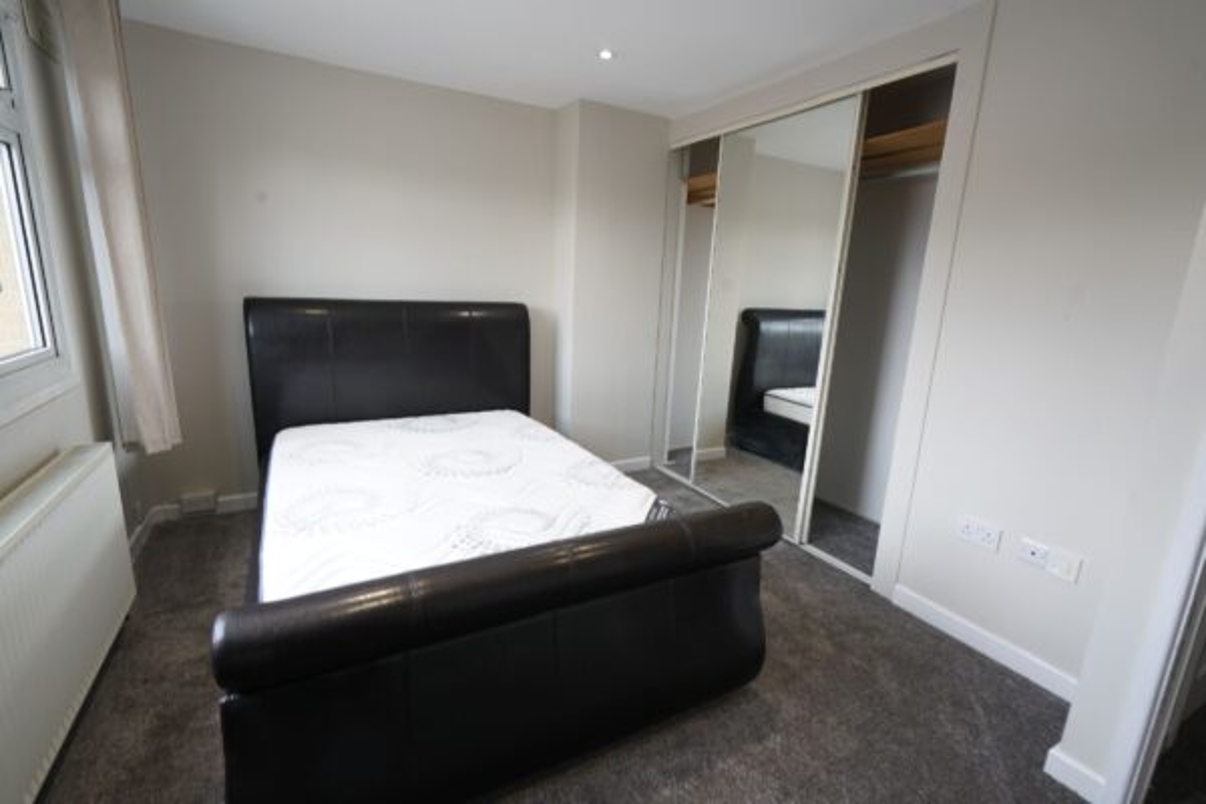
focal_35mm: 16
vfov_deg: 73.7
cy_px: 402
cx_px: 603
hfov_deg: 96.7
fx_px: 536
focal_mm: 16
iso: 200
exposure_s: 1/8
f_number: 8
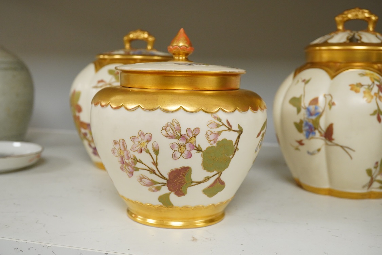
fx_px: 477
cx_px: 191
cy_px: 128
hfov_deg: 43.6
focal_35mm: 45
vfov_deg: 29.9
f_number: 9
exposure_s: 1/160
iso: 2500
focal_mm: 30
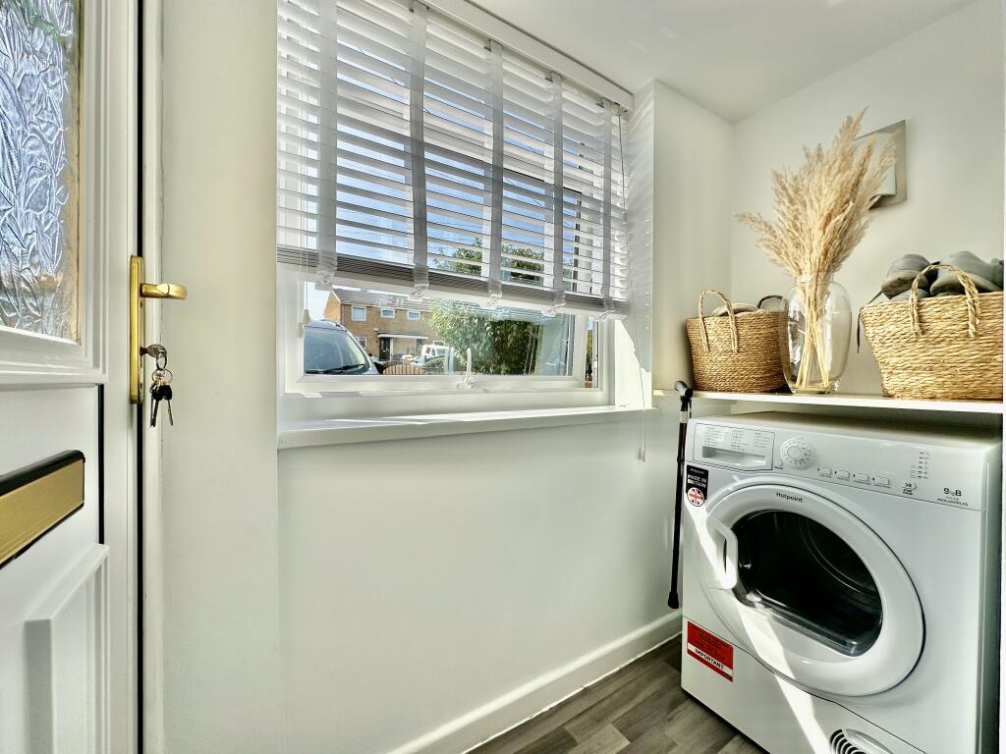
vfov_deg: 85.7
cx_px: 503
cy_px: 377
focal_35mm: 14
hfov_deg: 102.1
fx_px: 407
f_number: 2.2
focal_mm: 2.22
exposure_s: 1/1182
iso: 40
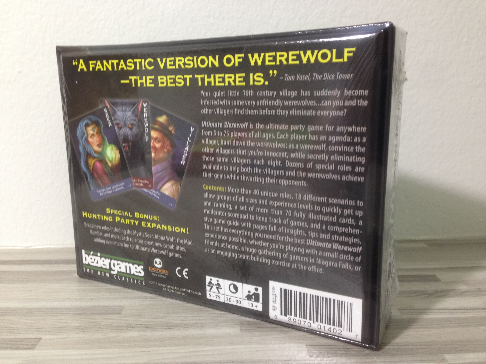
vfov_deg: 42.9
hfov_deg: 55.4
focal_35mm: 33
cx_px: 243
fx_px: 463
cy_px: 182
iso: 100
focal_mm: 4.12
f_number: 2.4
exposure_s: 1/20
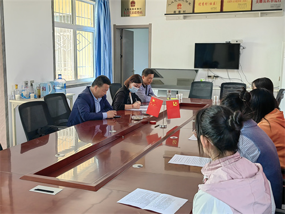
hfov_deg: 45.8
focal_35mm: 41
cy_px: 107
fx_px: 338
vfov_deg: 35.1
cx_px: 142
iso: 50
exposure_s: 1/157
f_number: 1.8
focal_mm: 5.54
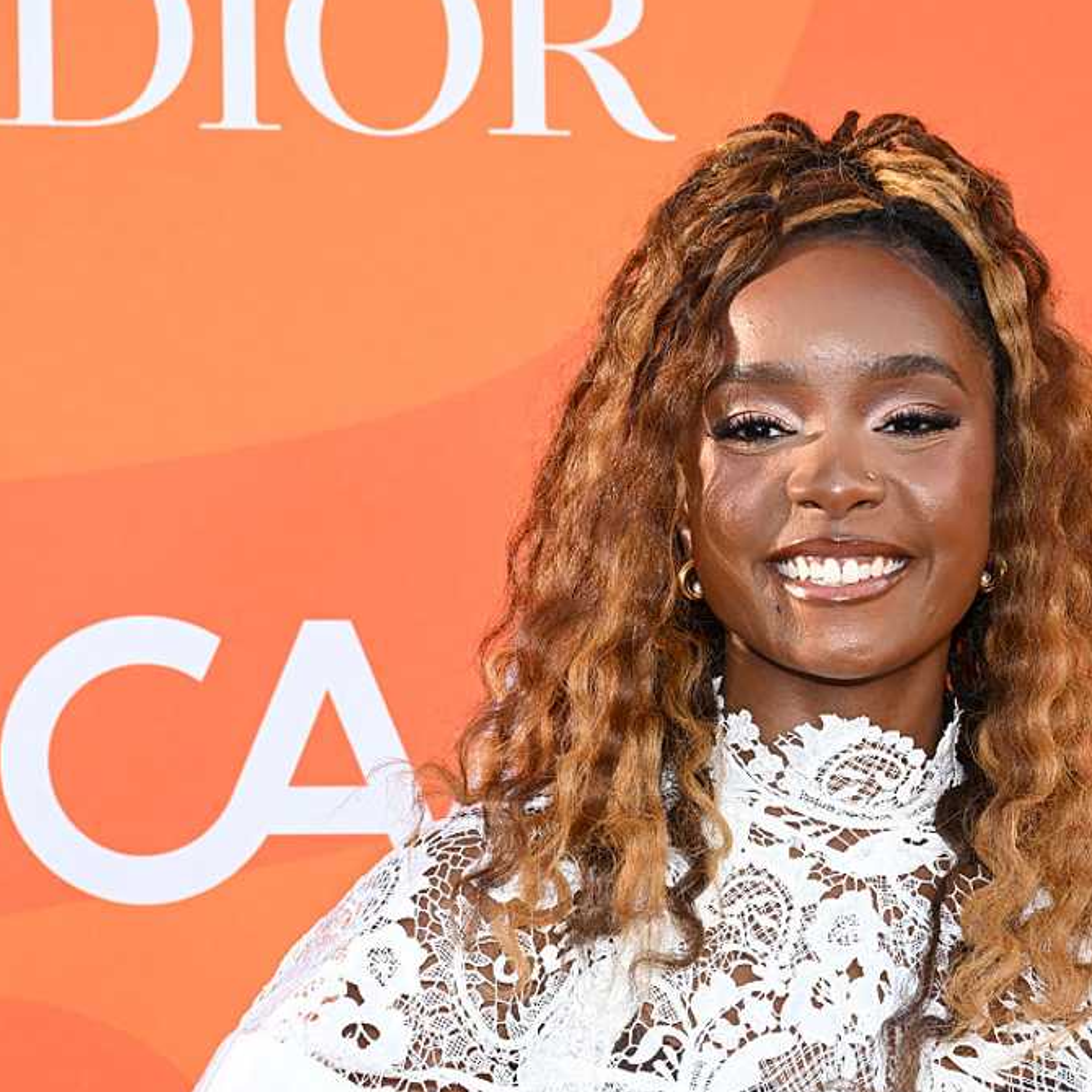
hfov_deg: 19.6
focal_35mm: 88
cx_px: 831
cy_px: 595
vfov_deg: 19.7
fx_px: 3141
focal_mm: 62
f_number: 7.1
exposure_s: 1/200
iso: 1000
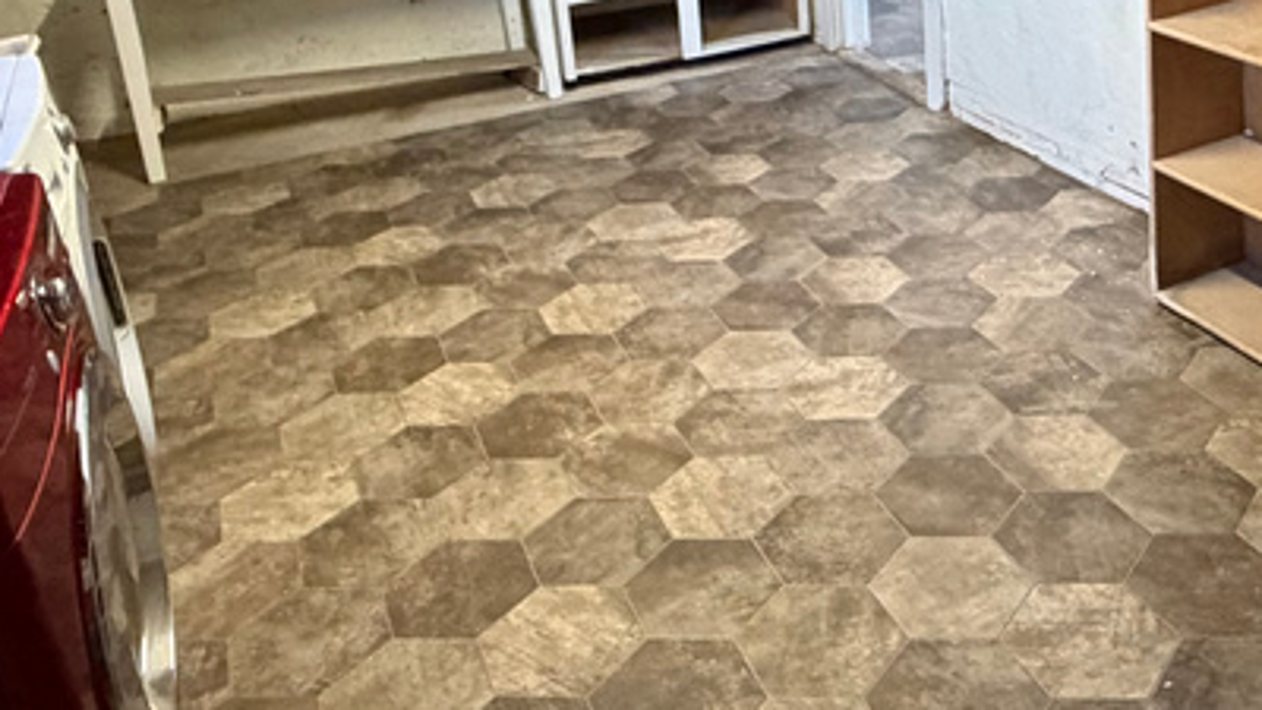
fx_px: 1305
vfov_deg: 28.8
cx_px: 839
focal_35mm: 39
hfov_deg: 50.7
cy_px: 32
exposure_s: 1/40
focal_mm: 2.22
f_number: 2.2
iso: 1000
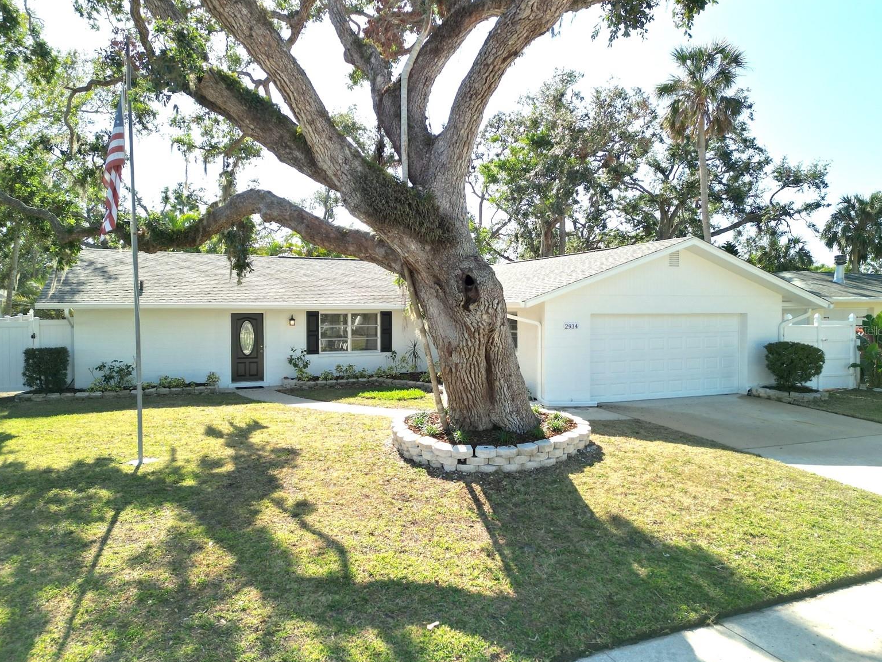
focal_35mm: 25
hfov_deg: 69.4
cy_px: 330
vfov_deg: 54.9
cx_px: 452
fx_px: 637
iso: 100
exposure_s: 1/180
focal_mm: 6.72
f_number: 1.7
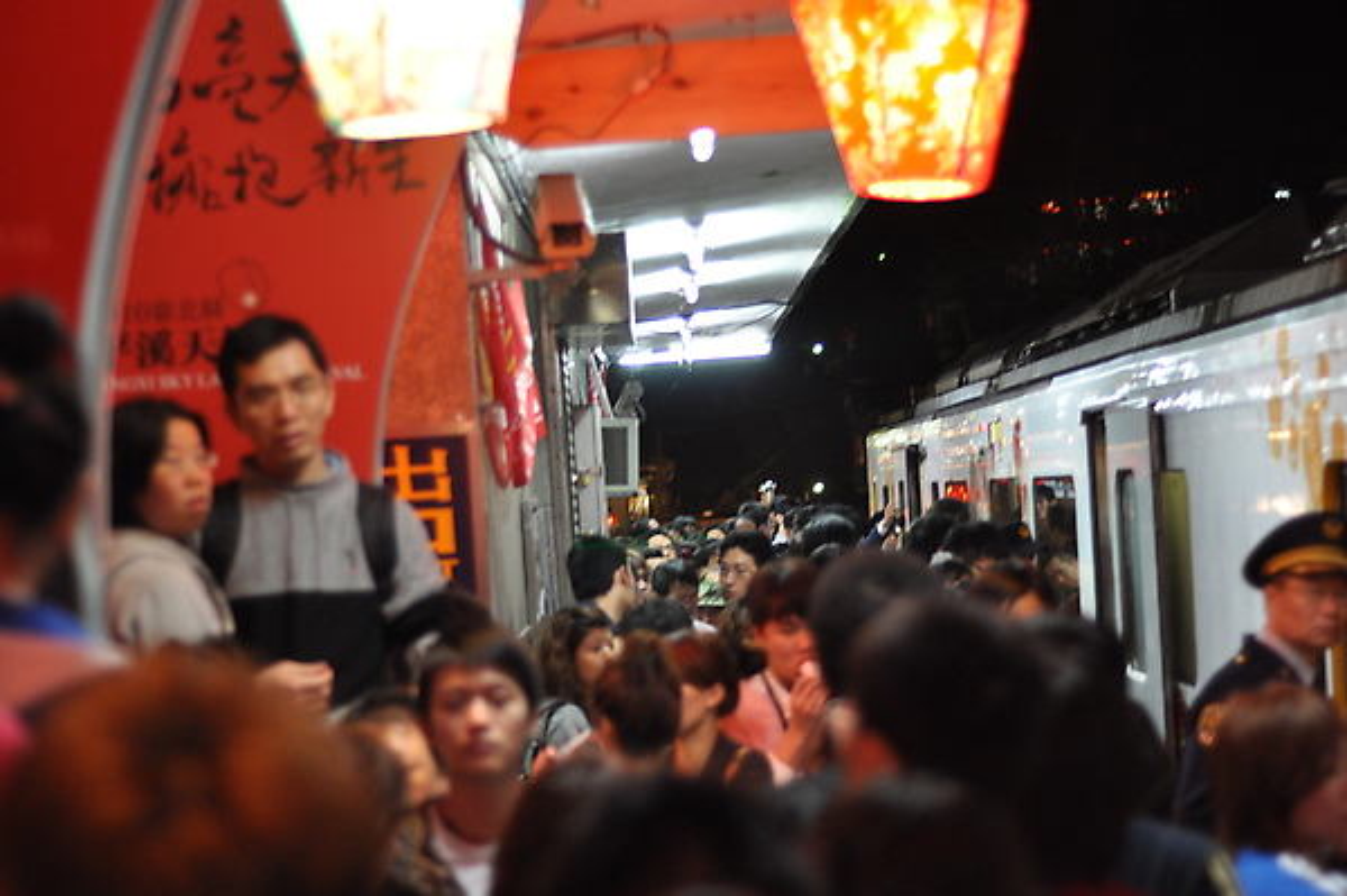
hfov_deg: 27.0
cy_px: 448
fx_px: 2804
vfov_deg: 18.2
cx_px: 674
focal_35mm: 75
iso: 800
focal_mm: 50
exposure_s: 1/80
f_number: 1.8
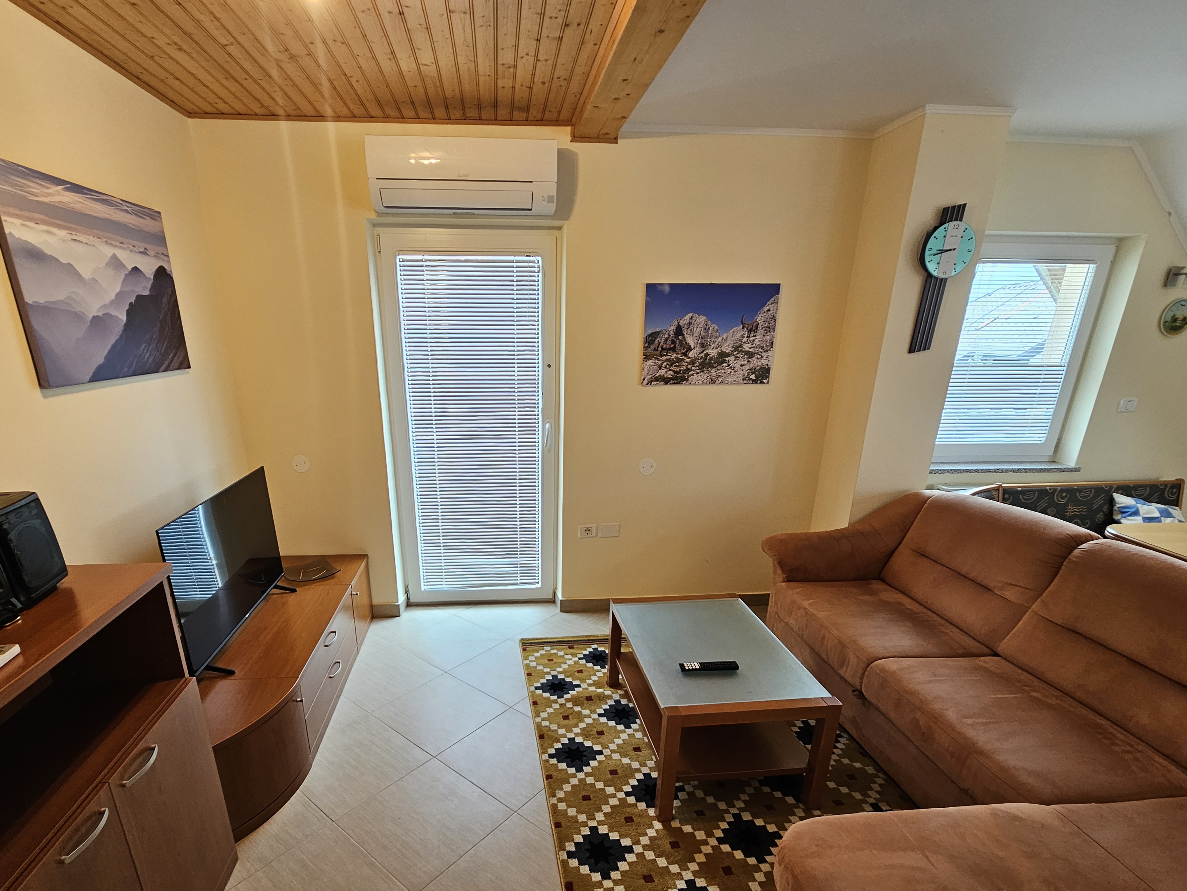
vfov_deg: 77.0
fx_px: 549
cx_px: 554
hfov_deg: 94.4
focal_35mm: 16
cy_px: 545
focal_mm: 2.2
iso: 125
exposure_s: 1/50
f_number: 2.2
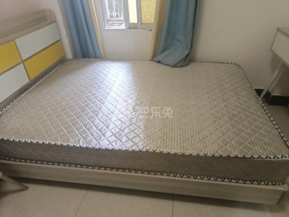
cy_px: 108
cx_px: 144
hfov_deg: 73.9
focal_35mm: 23
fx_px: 192
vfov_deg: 58.9
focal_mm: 5.59
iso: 1336
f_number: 1.88
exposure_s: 1/50
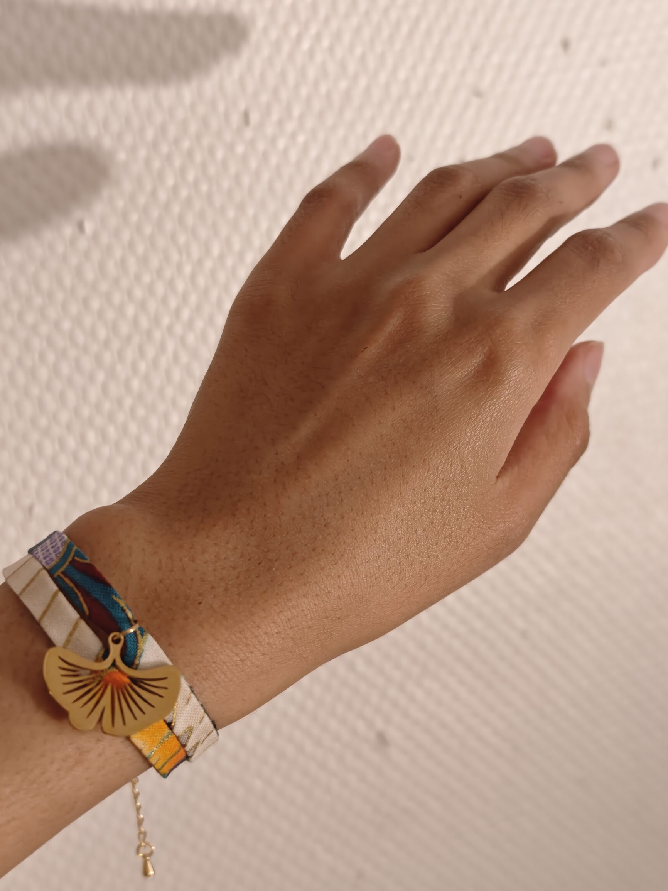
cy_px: 462
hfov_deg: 28.6
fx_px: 1312
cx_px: 338
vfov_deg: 37.5
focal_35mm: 51
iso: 640
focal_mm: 8.72
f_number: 1.63
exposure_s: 1/50
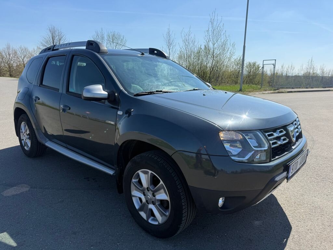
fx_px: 231
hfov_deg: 71.6
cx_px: 166
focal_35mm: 24
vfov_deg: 56.8
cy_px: 125
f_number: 1.78
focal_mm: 6.76
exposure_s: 1/3953
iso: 80
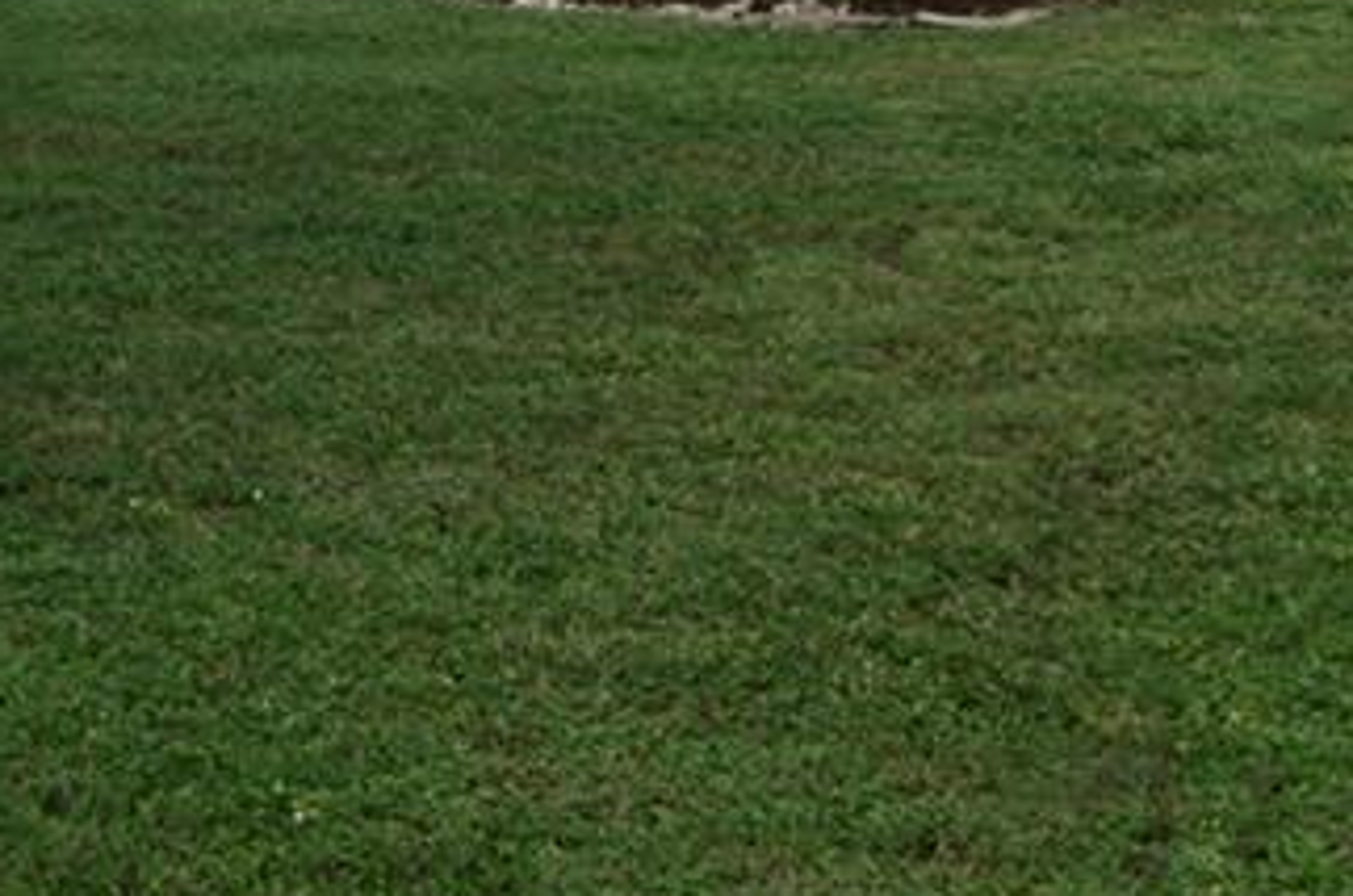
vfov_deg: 16.5
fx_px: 2851
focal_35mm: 76
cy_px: -383
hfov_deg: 25.0
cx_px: -105
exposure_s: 1/250
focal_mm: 16
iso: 180
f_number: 8
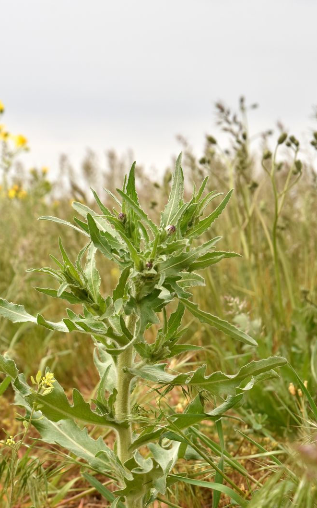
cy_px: 328
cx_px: 133
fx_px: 1174
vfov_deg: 24.3
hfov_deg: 15.4
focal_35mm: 85
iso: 250
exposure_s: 1/320
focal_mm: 42
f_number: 9
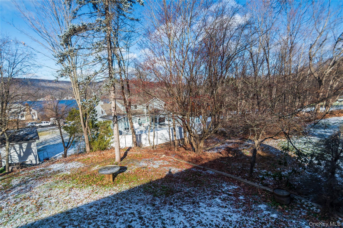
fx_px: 171
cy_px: 114
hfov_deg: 90.0
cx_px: 172
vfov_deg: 67.4
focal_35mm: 18
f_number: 5
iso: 100
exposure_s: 1/400
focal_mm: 12
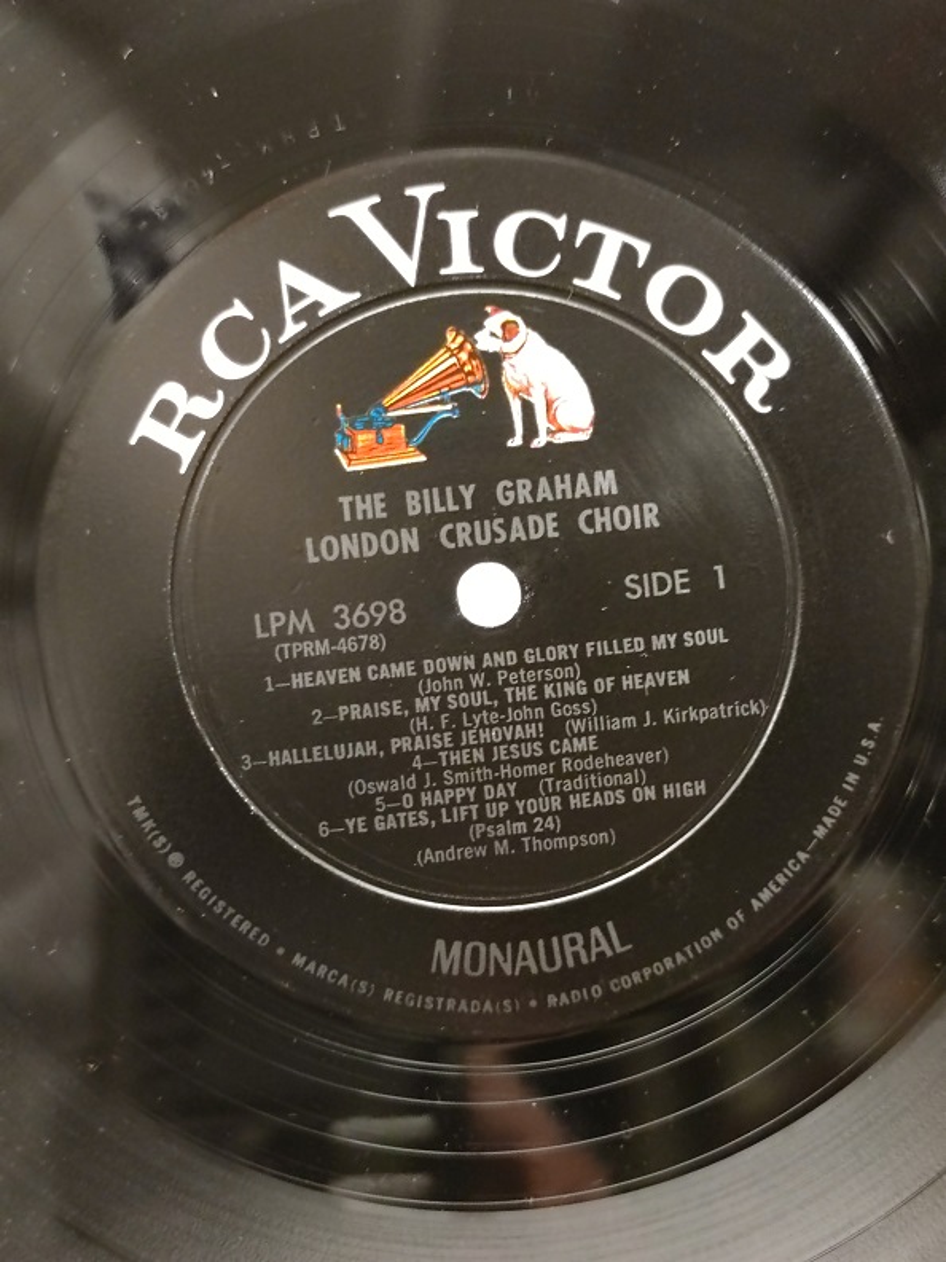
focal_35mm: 48
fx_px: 1749
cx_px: 473
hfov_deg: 30.3
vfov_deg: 39.7
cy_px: 631
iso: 1394
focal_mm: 6.72
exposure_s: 1/40
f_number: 1.69
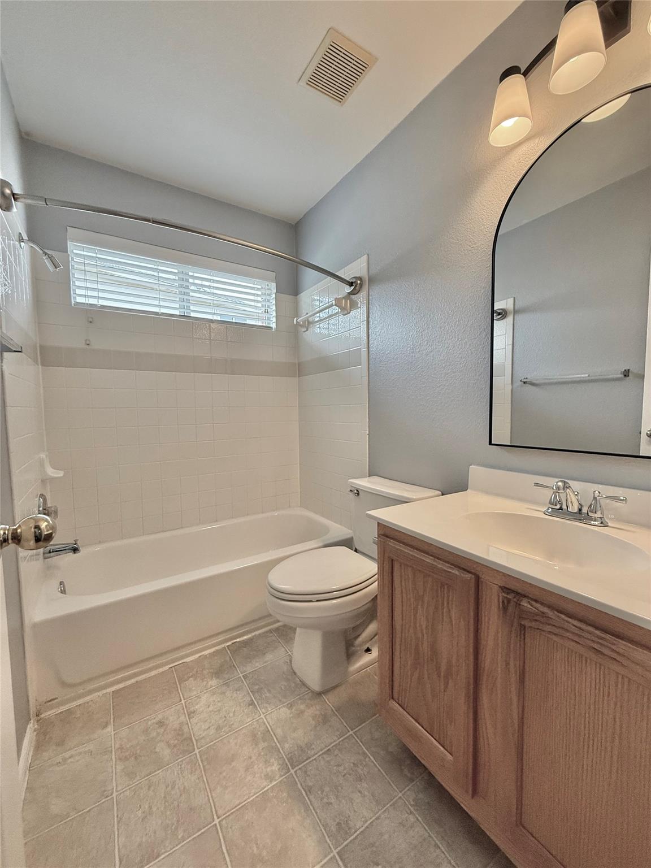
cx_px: 326
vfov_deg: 102.1
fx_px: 351
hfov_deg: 85.7
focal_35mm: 14
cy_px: 434
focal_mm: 2.22
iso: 320
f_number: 2.2
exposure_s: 1/120
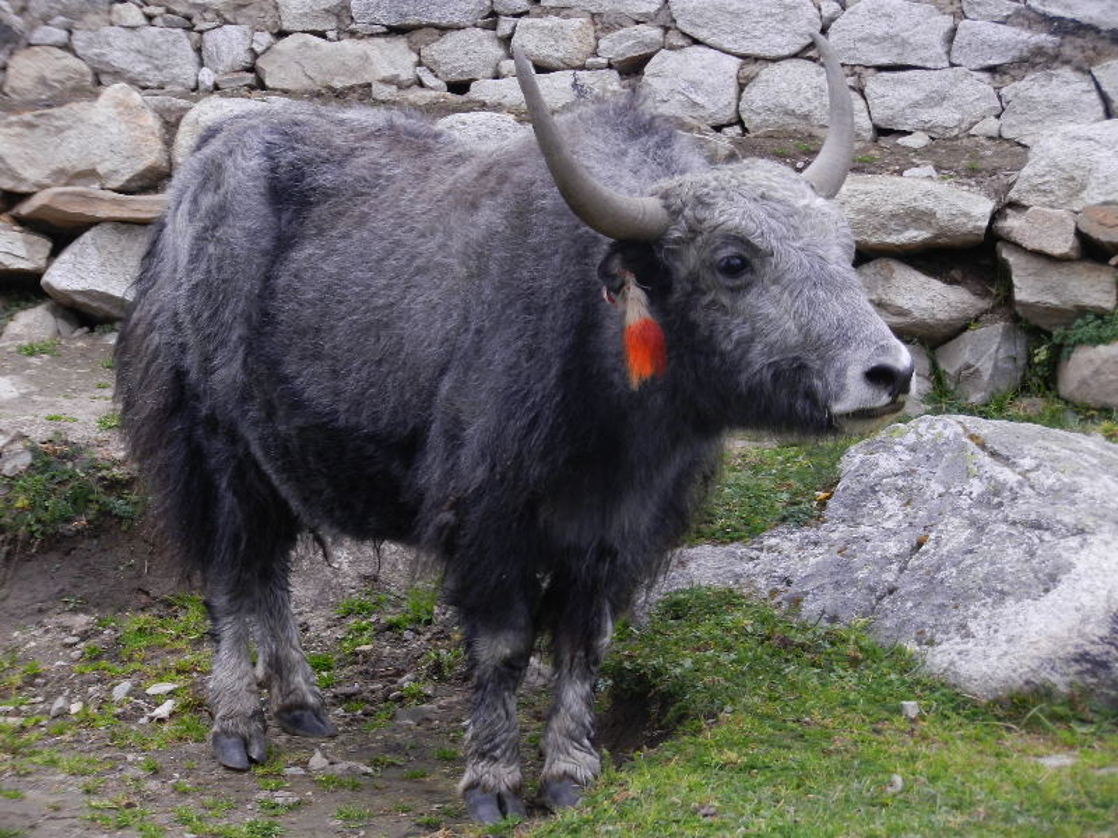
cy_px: 419
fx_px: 3973
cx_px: 559
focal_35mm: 123
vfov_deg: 12.0
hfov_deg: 16.0
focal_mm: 22.2
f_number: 5.1
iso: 160
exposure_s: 1/200
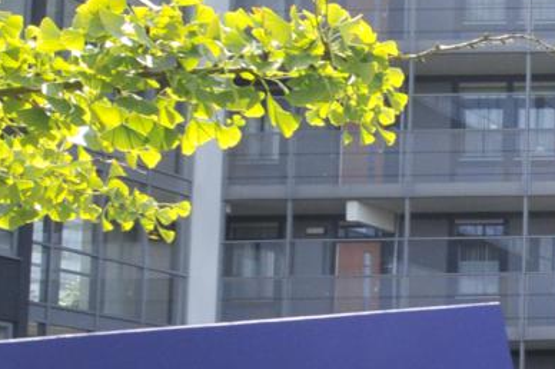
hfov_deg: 14.8
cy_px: 359
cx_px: 1279
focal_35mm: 95
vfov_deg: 14.2
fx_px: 1463
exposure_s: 1/250
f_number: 9
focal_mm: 12
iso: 400
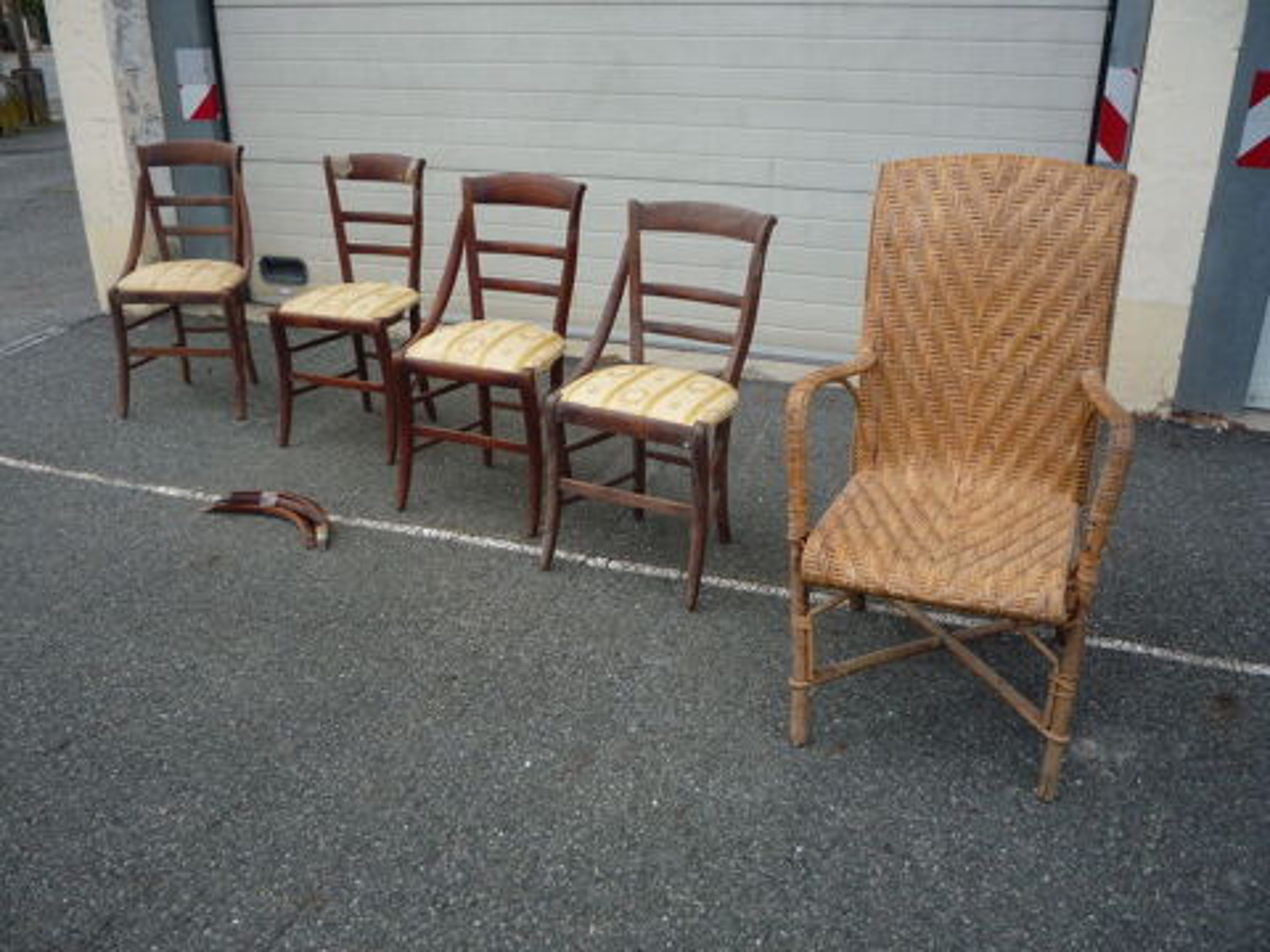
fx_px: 1101
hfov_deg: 60.0
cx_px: 635
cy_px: 476
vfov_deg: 46.8
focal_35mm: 30
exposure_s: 1/125
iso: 100
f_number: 4
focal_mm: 5.2
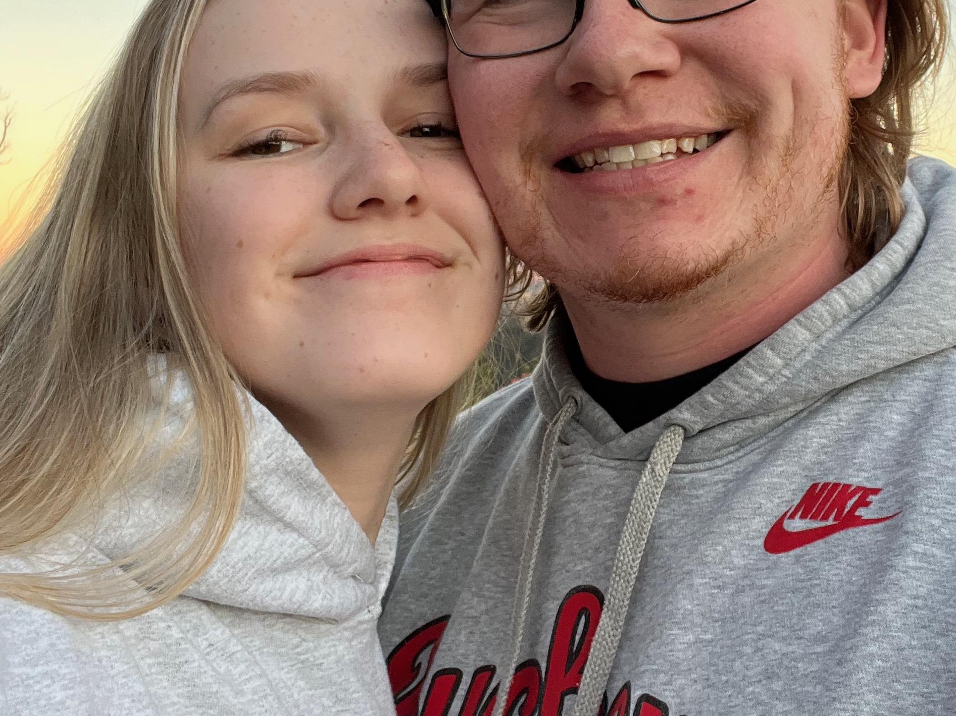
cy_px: 261
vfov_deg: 29.5
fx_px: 1353
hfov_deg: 38.3
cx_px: 674
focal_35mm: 49
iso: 100
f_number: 2.2
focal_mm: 2.71
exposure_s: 1/100
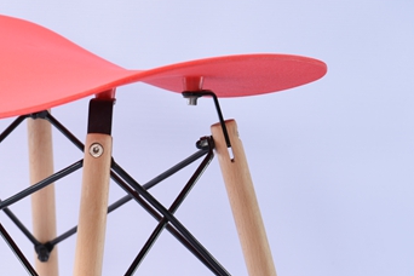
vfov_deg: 6.9
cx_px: 27
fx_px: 2288
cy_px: 286
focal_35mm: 199
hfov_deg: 10.3
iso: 125
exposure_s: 1/40
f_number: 4.5
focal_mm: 85
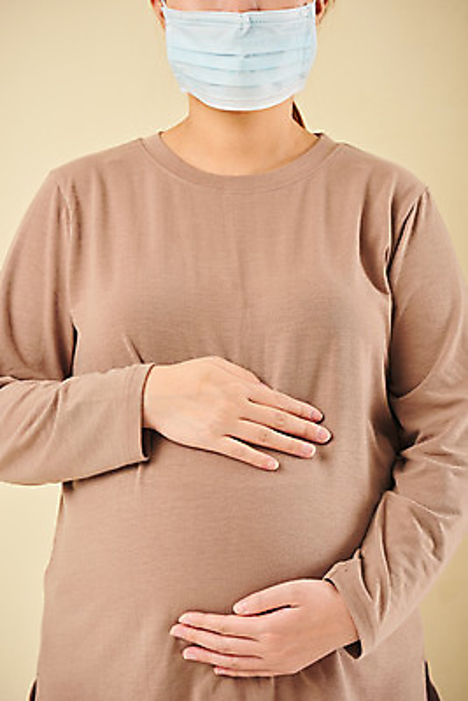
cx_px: 234
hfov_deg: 6.9
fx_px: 3896
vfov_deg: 10.3
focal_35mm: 200
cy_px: 350
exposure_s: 1/125
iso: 100
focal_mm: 200
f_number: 6.3
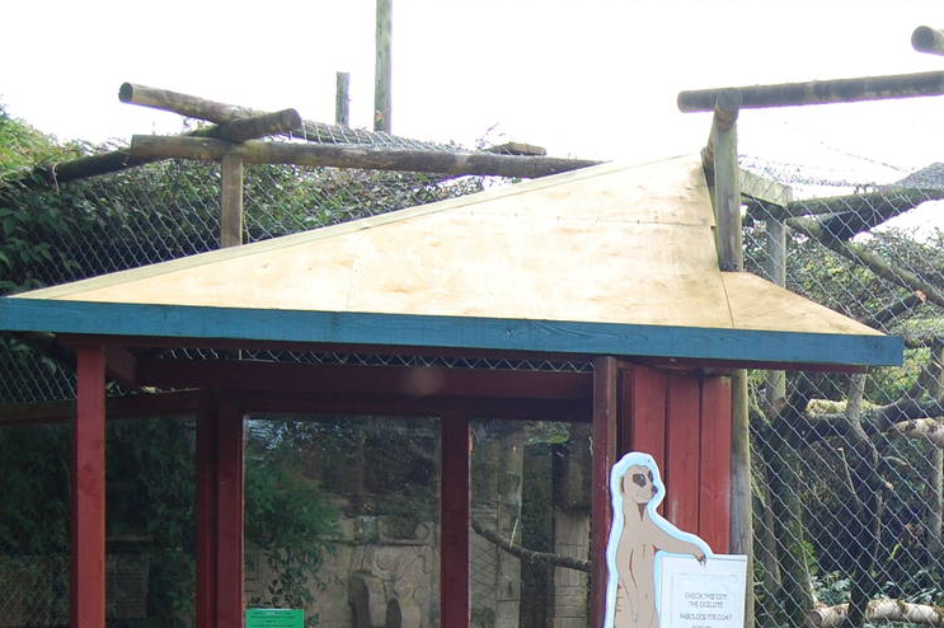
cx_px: 912
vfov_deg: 16.0
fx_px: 2201
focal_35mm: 84
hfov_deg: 23.3
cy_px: 587
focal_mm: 26
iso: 250
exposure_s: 1/125
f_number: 5.6
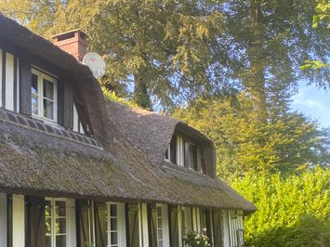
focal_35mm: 44
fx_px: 419
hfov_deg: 42.1
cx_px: 96
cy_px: 193
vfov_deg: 32.1
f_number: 1.8
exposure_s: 1/186
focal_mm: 4.25
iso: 32
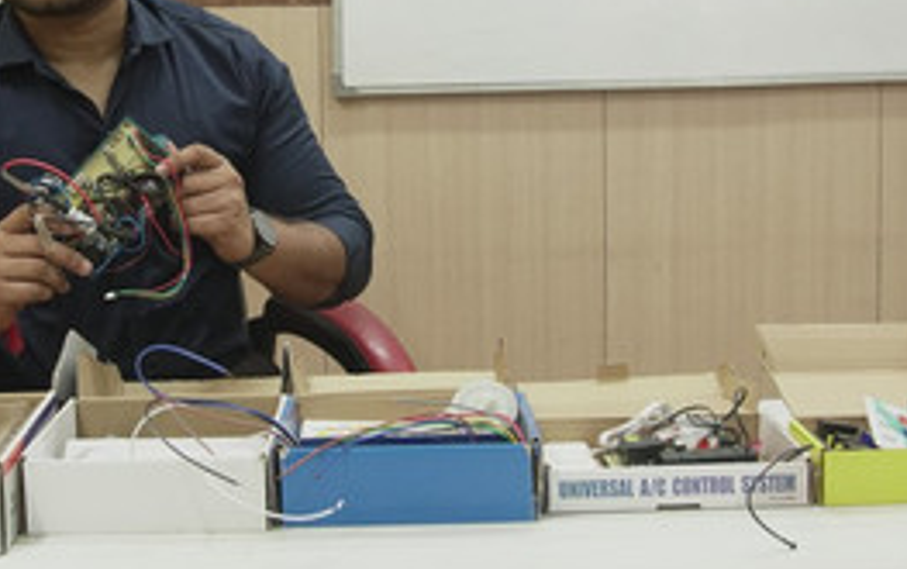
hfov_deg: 35.0
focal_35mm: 58
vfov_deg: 22.2
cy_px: 140
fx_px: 1435
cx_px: 376
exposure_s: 1/50
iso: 1000
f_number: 6.3
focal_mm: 20
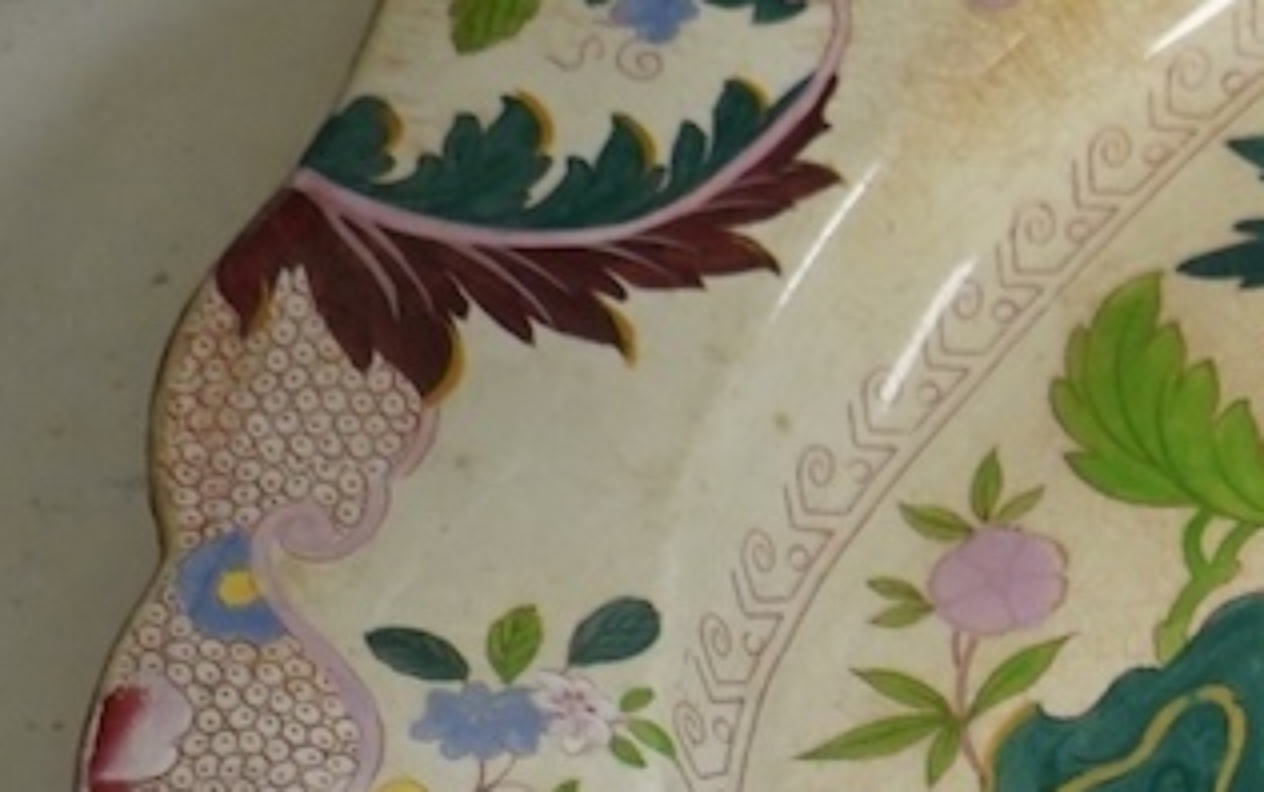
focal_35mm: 155
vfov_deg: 8.4
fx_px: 5343
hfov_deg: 12.4
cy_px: 938
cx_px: 2262
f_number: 5.6
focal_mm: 28
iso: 2500
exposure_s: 1/80
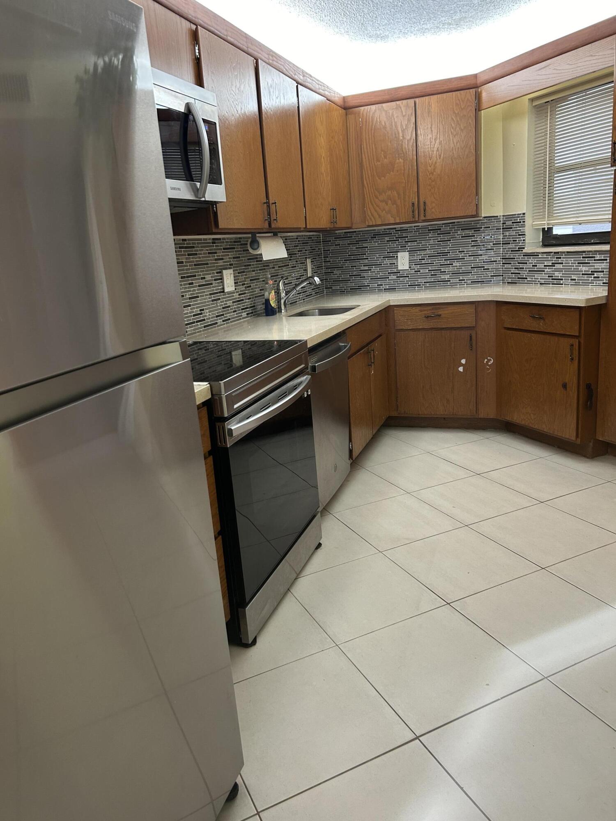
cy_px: 410
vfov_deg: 67.3
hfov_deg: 53.1
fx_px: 617
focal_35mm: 26
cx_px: 308
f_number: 1.5
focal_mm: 5.7
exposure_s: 1/60
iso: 125
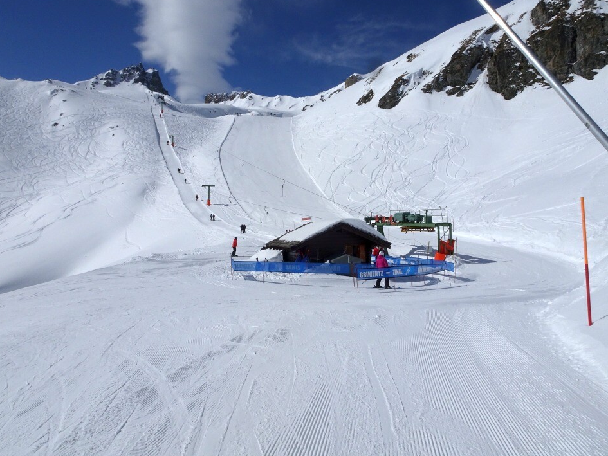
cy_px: 217
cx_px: 306
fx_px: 457
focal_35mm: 26
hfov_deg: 67.3
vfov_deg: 53.1
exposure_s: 1/2000
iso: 80
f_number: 6.3
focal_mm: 4.1
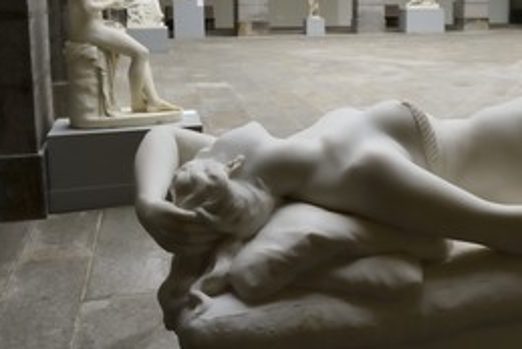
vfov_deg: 28.1
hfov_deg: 40.3
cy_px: 71
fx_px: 682
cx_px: 413
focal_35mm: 47
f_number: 8
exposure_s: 1/160
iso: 800
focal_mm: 29
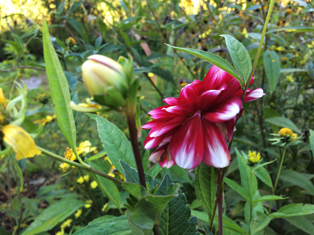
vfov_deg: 48.2
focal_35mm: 29
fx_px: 263
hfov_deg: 61.7
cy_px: 118
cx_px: 157
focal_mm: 4.15
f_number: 2.2
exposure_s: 1/60
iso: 40
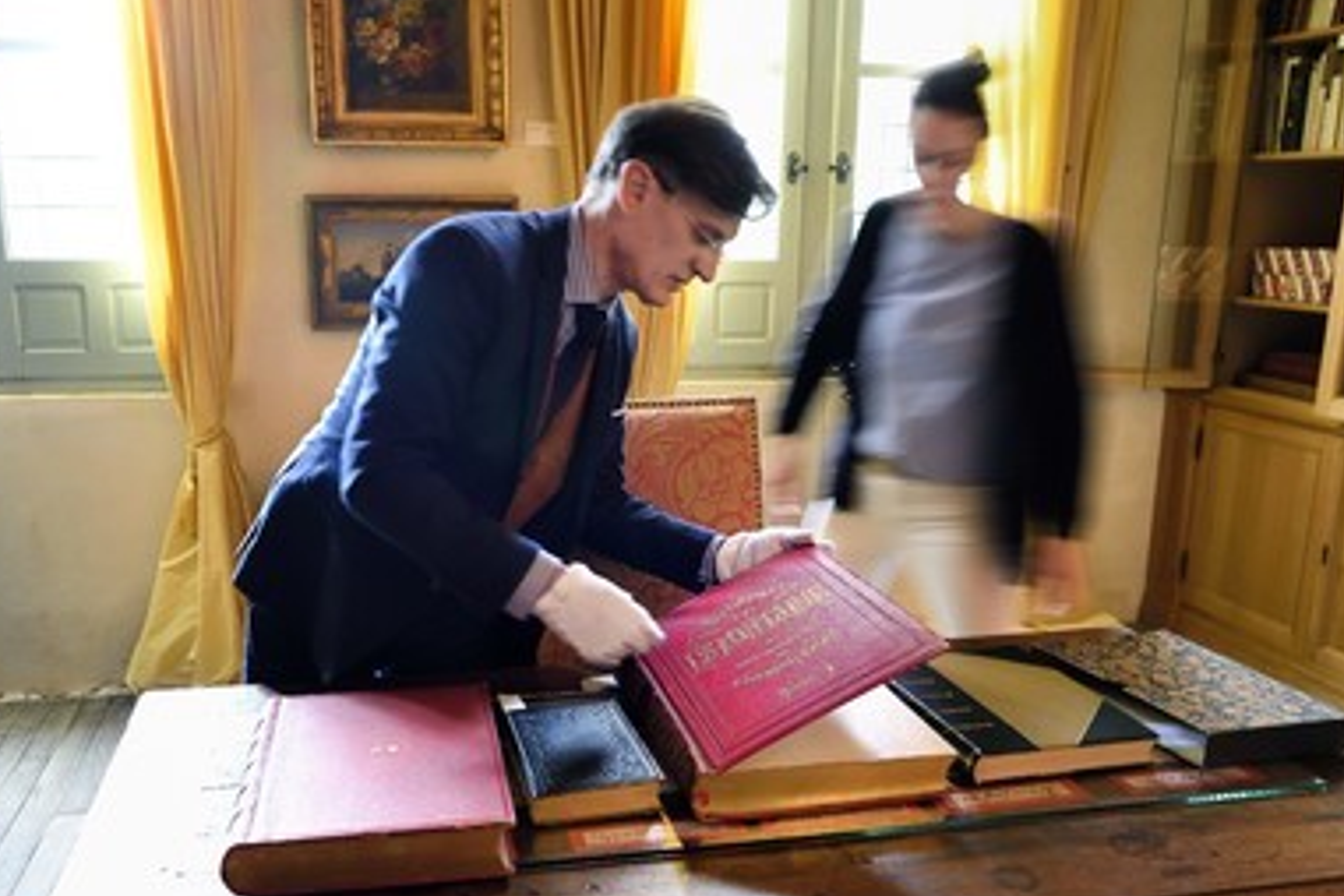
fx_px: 1195
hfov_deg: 58.7
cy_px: 480
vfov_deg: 41.1
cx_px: 631
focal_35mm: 32
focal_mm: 29
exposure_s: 1/13
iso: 1600
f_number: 6.3
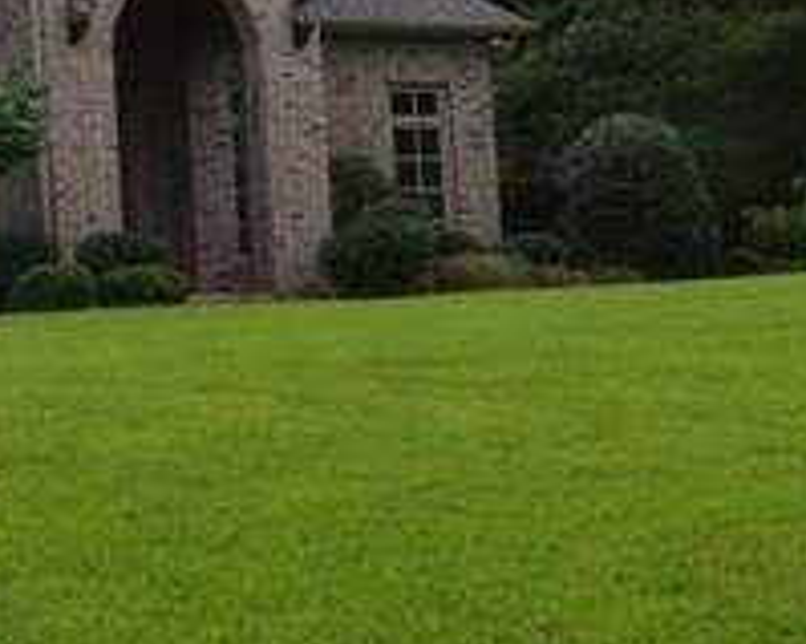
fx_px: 3136
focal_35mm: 132
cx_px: -247
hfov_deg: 14.1
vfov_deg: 11.6
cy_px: 38
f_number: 8
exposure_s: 1/200
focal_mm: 29
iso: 100
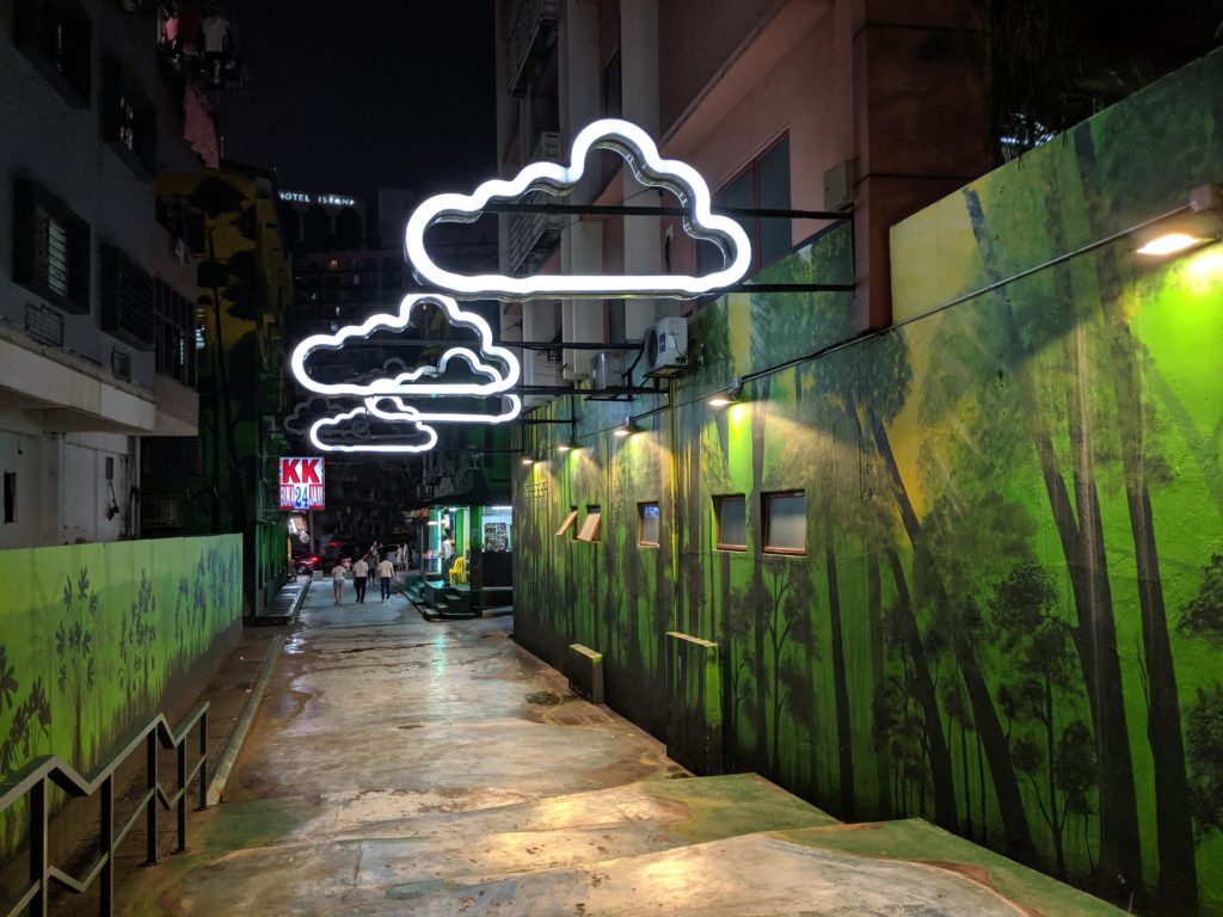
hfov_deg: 65.3
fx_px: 954
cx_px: 612
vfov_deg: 51.4
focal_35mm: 27
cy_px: 458
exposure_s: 1/60
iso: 139
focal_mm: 4.44
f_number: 1.8
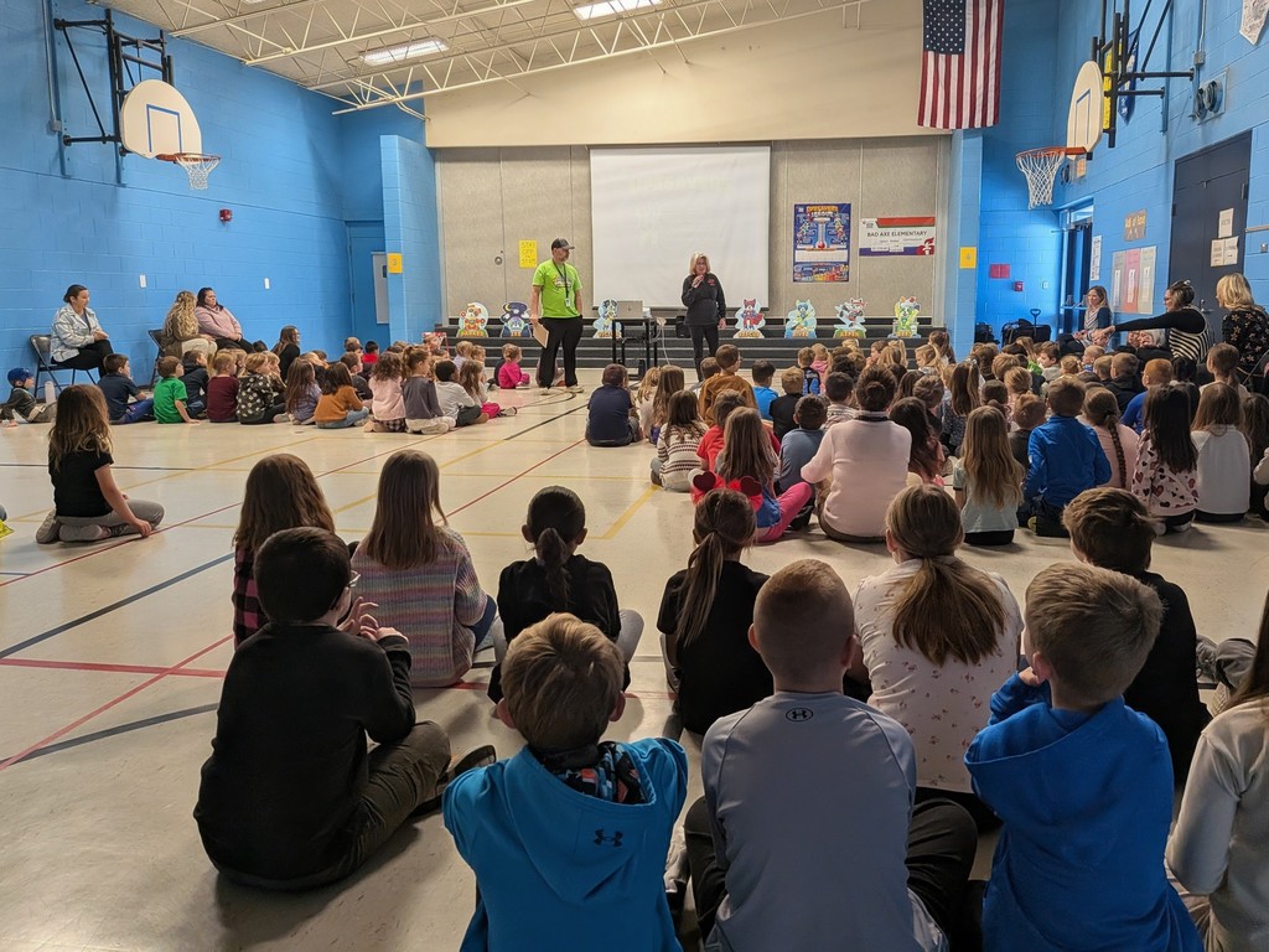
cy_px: 476
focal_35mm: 24
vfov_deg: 56.8
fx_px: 880
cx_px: 634
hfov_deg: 71.6
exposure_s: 1/215
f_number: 1.7
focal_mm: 4.53
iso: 45
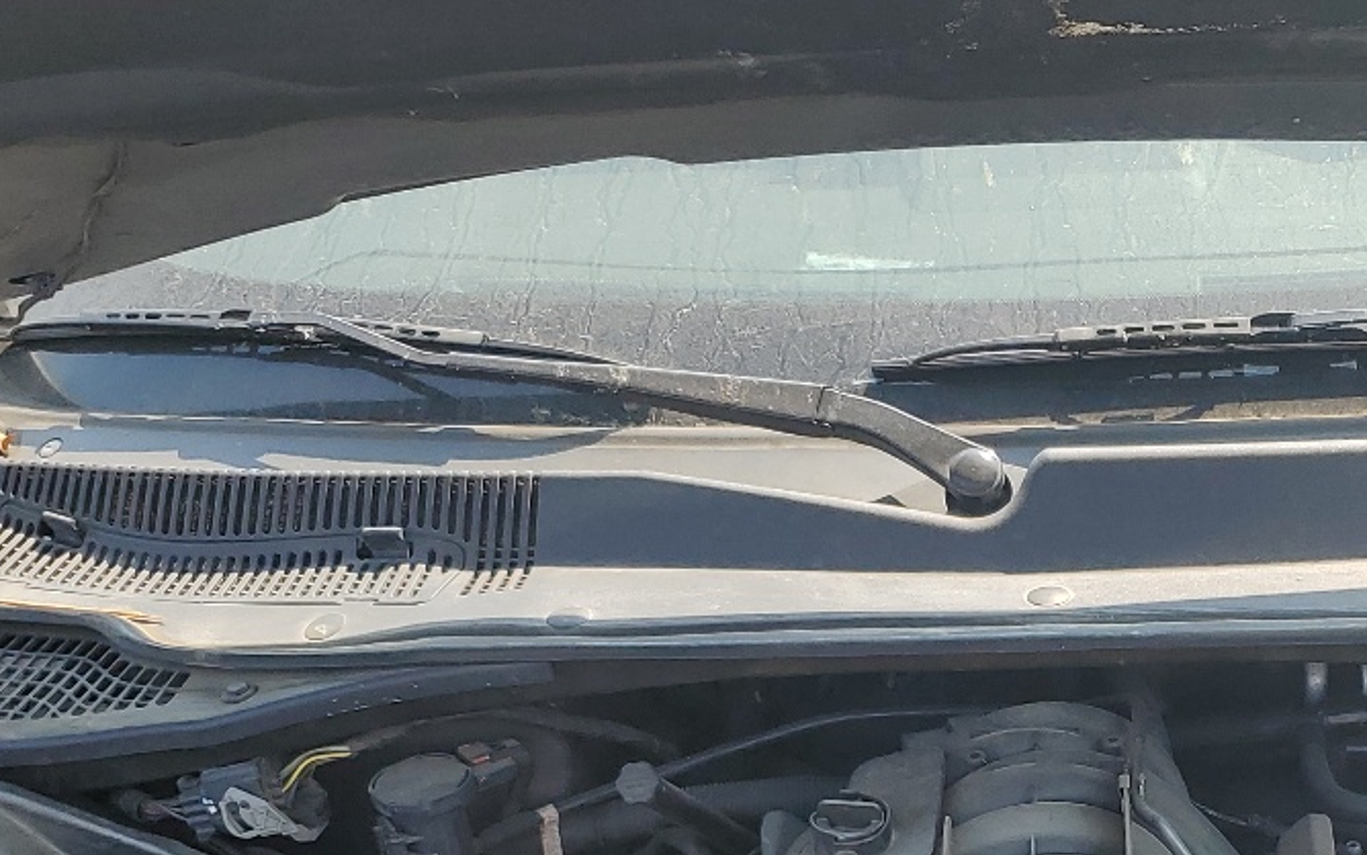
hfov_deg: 30.2
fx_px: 2460
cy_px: 1027
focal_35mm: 66
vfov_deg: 18.7
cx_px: 1115
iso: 50
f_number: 1.5
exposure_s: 1/833
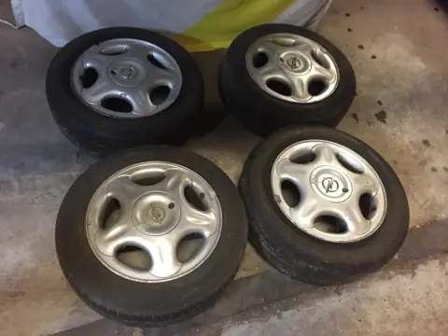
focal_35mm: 29
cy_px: 168
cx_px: 224
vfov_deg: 48.2
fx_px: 375
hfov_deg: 61.7
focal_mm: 4.15
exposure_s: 1/17
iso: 320
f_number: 2.2
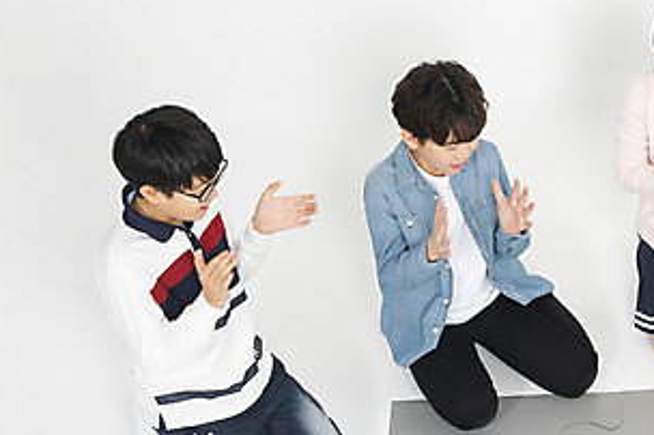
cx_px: 631
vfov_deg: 18.1
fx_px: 1361
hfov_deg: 25.8
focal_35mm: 75
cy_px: 263
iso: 100
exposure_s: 1/125
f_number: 18
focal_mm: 38
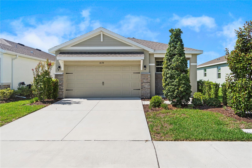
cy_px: 84
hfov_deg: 77.3
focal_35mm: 22
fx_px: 157
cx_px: 126
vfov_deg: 56.1
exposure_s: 1/60
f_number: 8
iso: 100
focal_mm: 15
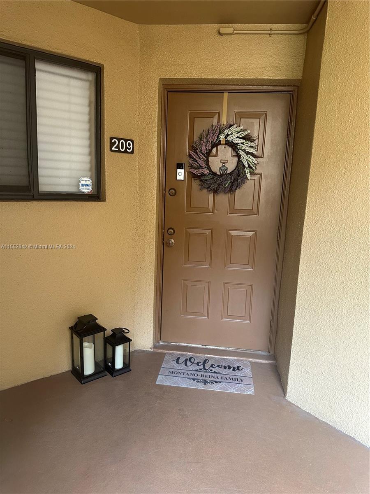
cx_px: 185
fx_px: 342
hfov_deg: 56.8
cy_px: 247
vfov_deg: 71.6
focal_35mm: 24
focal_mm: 6.86
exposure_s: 1/60
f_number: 1.78
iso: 250
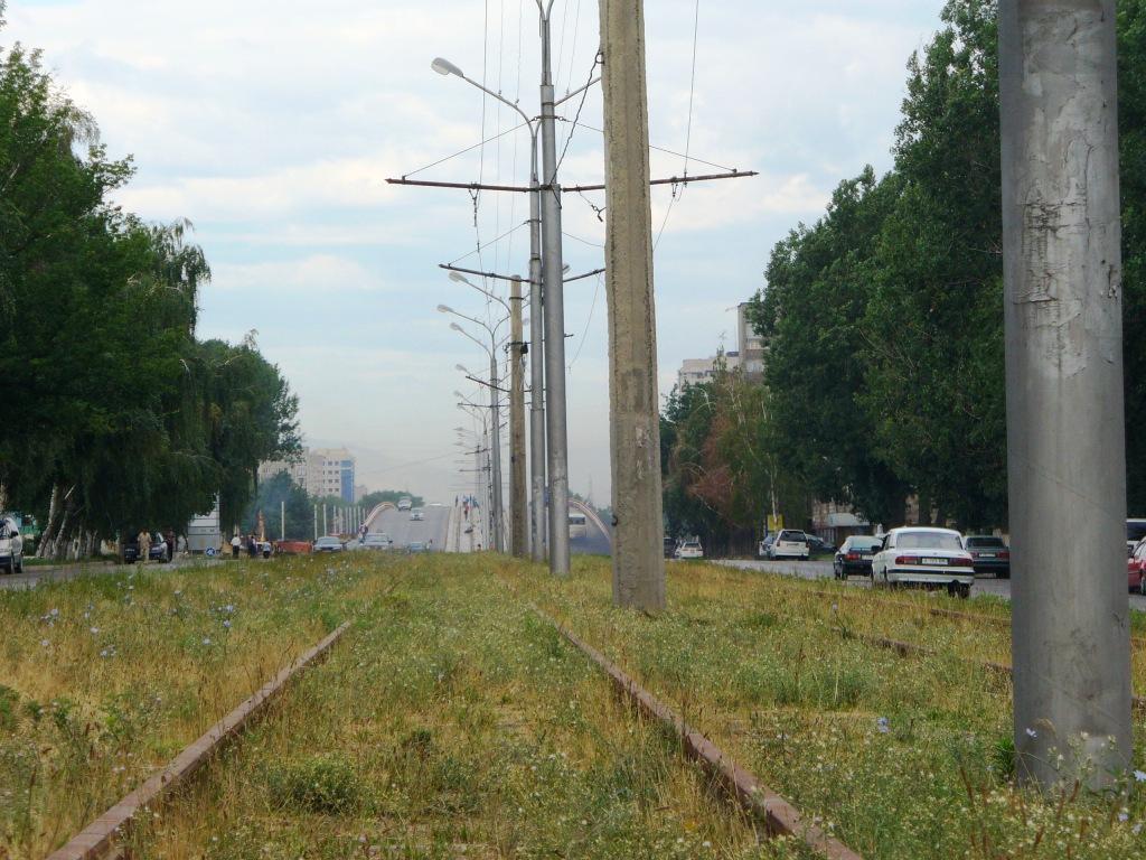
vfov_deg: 10.7
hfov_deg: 14.3
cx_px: 573
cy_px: 430
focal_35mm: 138
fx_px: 4569
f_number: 3.8
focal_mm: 22.7
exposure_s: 1/250
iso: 80
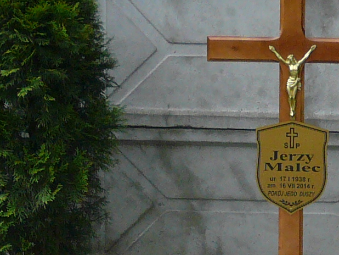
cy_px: 478
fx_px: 1558
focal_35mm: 159
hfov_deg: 12.2
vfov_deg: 8.9
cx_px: 368
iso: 100
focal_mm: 5.2
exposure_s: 1/320
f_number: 2.9
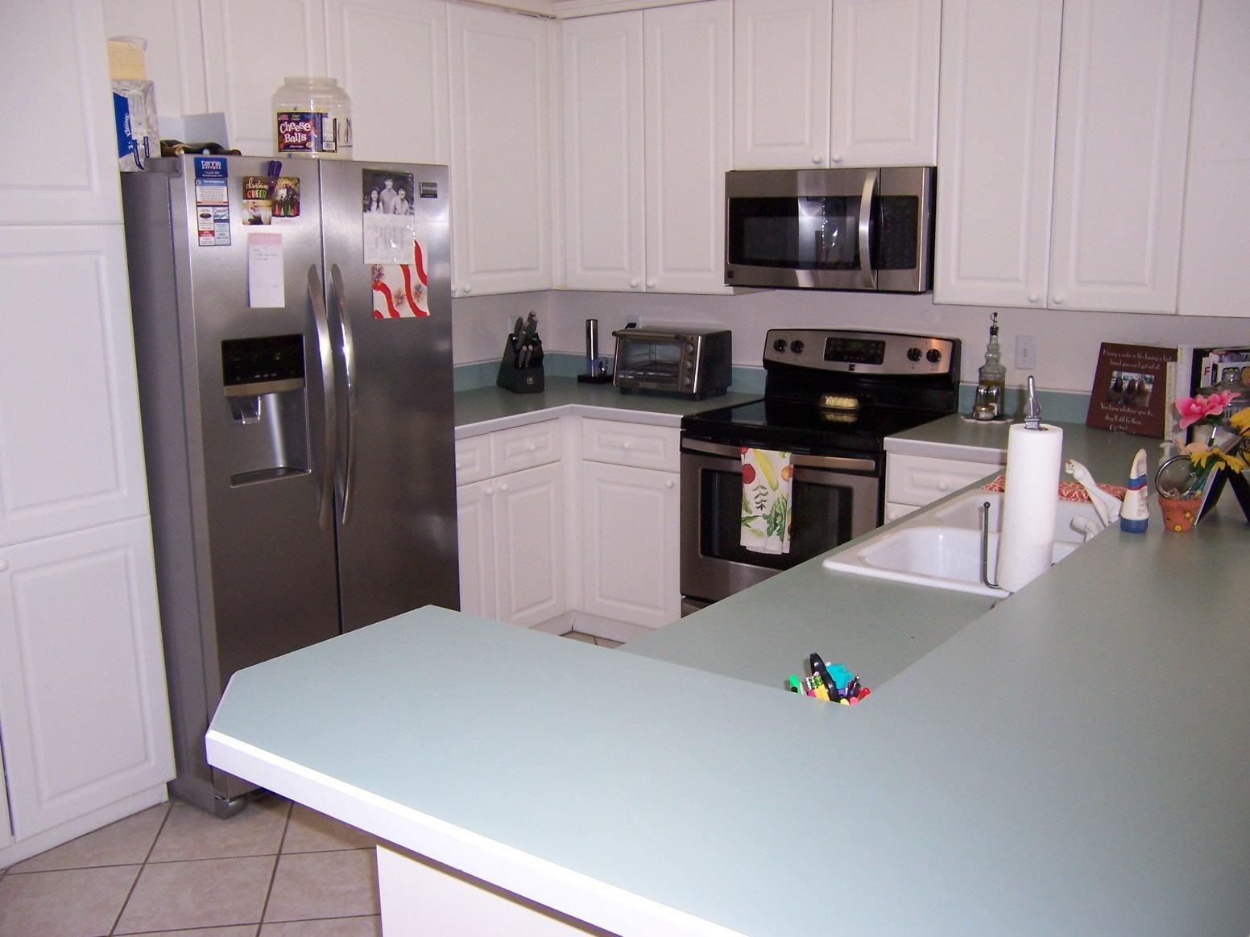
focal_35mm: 33
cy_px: 468
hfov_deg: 55.4
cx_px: 625
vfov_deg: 42.9
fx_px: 1192
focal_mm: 5.5
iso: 140
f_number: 2.8
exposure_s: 1/60
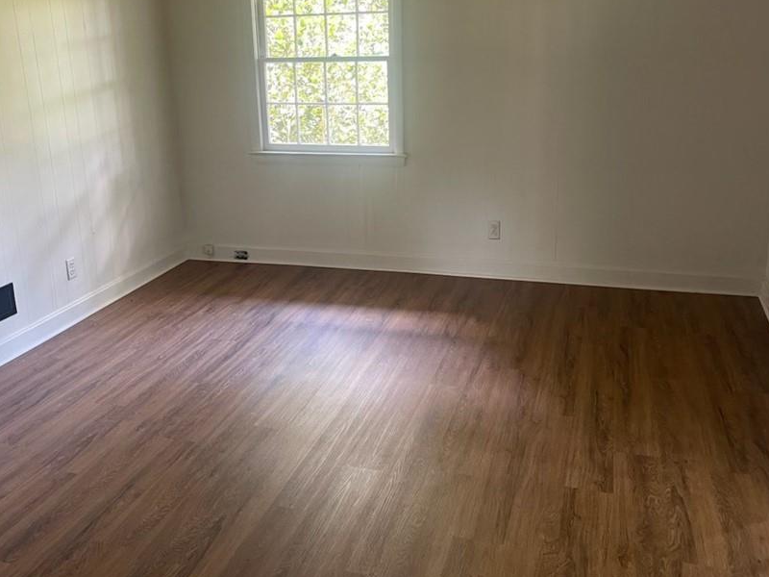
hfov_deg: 56.8
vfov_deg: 43.8
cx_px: 366
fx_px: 711
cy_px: 220
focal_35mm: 32
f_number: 1.6
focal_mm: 5.1
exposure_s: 1/60
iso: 125
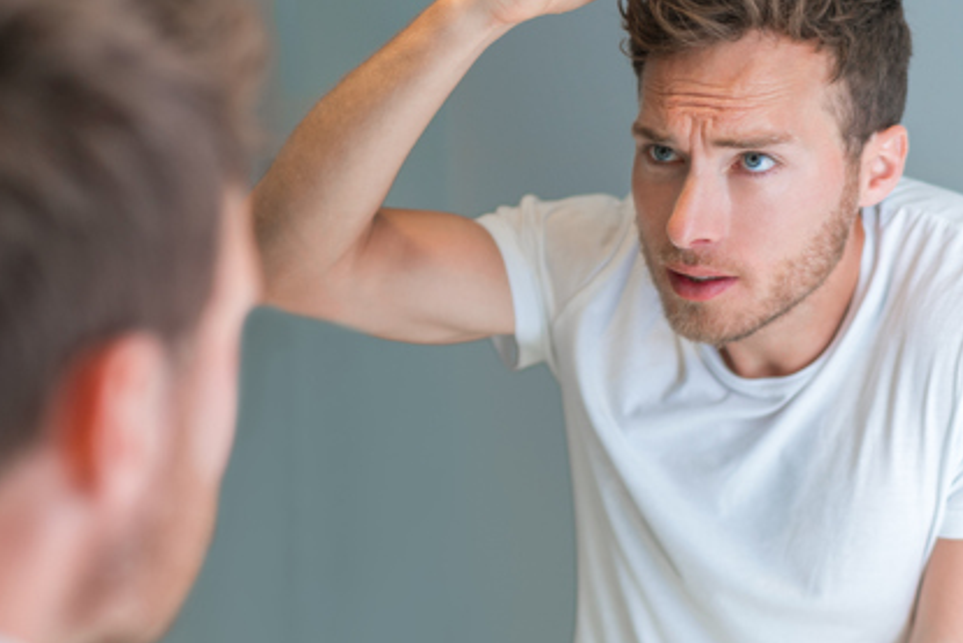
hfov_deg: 32.5
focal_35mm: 61
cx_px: 304
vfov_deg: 22.3
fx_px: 1632
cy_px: 356
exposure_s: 1/320
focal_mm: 35
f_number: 1.6
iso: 400
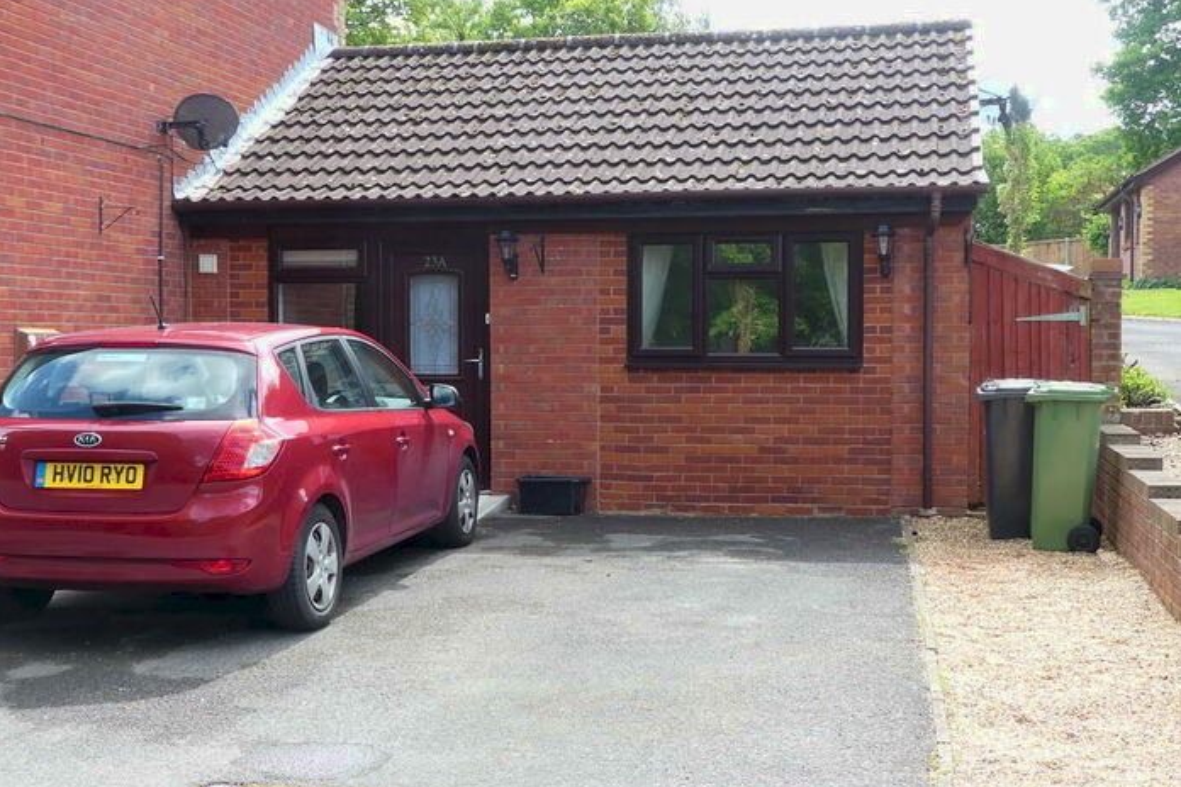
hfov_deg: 42.7
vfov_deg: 29.2
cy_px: 405
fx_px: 1509
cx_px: 589
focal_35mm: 46
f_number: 3.5
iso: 100
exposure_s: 1/160
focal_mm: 7.8
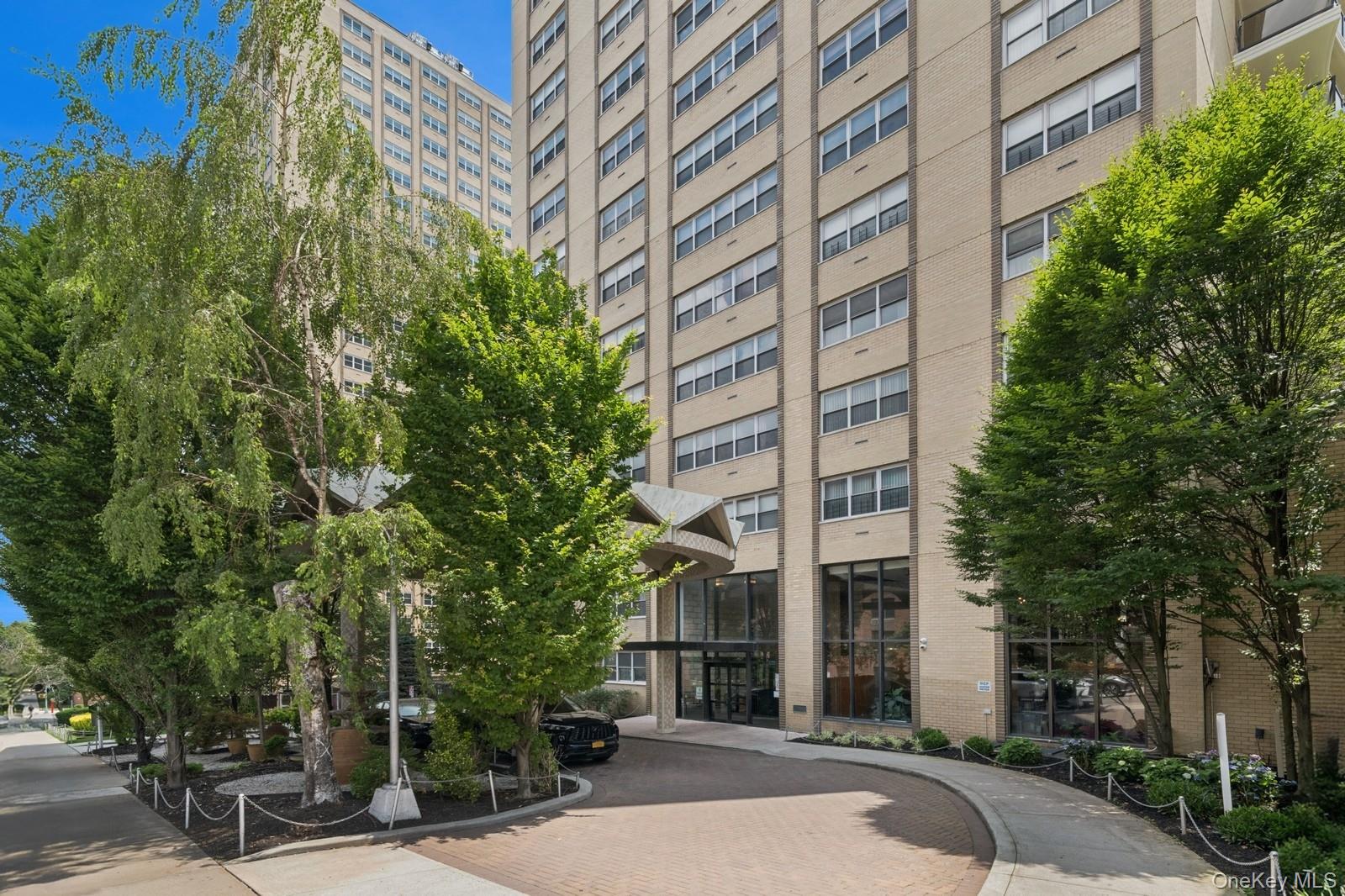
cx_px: 672
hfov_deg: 93.3
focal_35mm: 17
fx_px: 635
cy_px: 448
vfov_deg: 70.4
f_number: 14
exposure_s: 1/250
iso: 640
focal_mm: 17
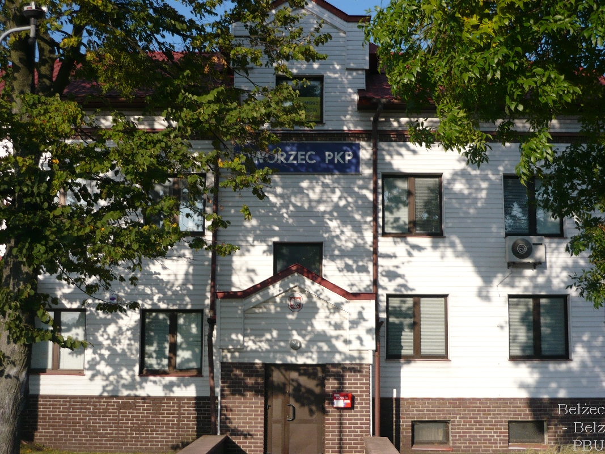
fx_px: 769
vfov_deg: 32.9
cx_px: 302
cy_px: 227
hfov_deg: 43.0
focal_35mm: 44
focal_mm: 7.2
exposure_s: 1/125
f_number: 9
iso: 100
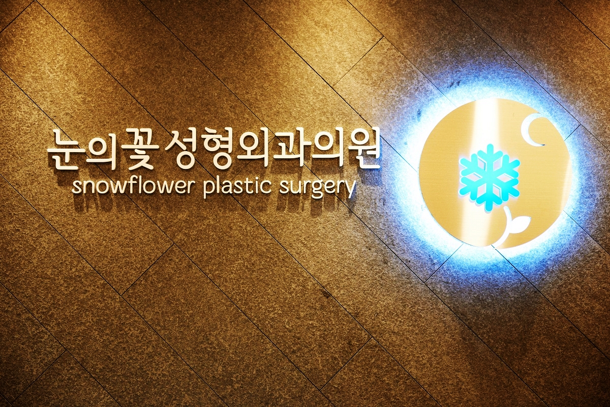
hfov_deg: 32.4
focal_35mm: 62
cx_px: 305
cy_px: 204
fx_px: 1050
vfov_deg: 21.9
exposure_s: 1/125
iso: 1250
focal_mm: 62
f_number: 3.2
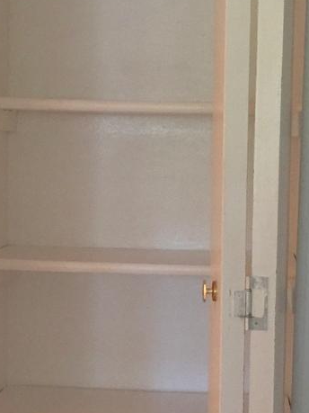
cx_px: 103
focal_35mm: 97
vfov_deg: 20.2
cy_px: 275
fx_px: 1155
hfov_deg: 15.2
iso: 200
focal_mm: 4.15
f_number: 2.2
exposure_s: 1/30
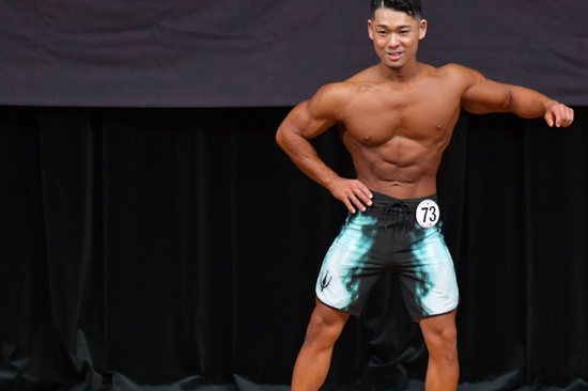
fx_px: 6905
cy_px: 249
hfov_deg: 4.9
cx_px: 354
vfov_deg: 3.2
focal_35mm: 423
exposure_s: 1/400
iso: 4000
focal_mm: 200
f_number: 5.6
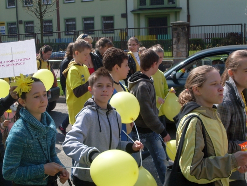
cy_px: 93
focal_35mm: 60
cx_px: 124
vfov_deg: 24.4
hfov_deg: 32.2
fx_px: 428
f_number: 3.4
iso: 80
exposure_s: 1/750
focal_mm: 9.9
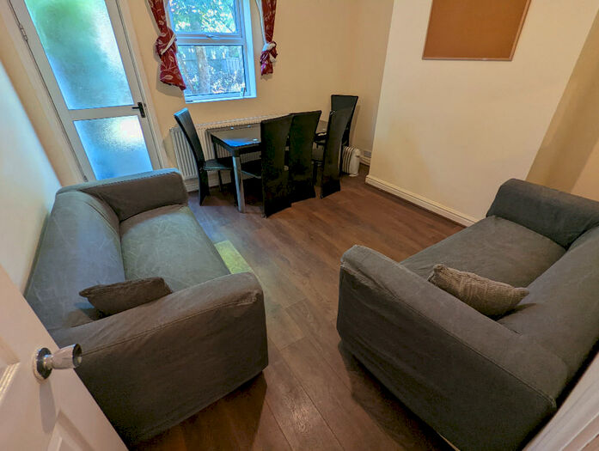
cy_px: 226
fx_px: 277
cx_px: 300
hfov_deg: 94.4
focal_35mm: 16
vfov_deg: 78.3
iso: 116
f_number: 2.2
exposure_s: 1/33.3
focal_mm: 2.35
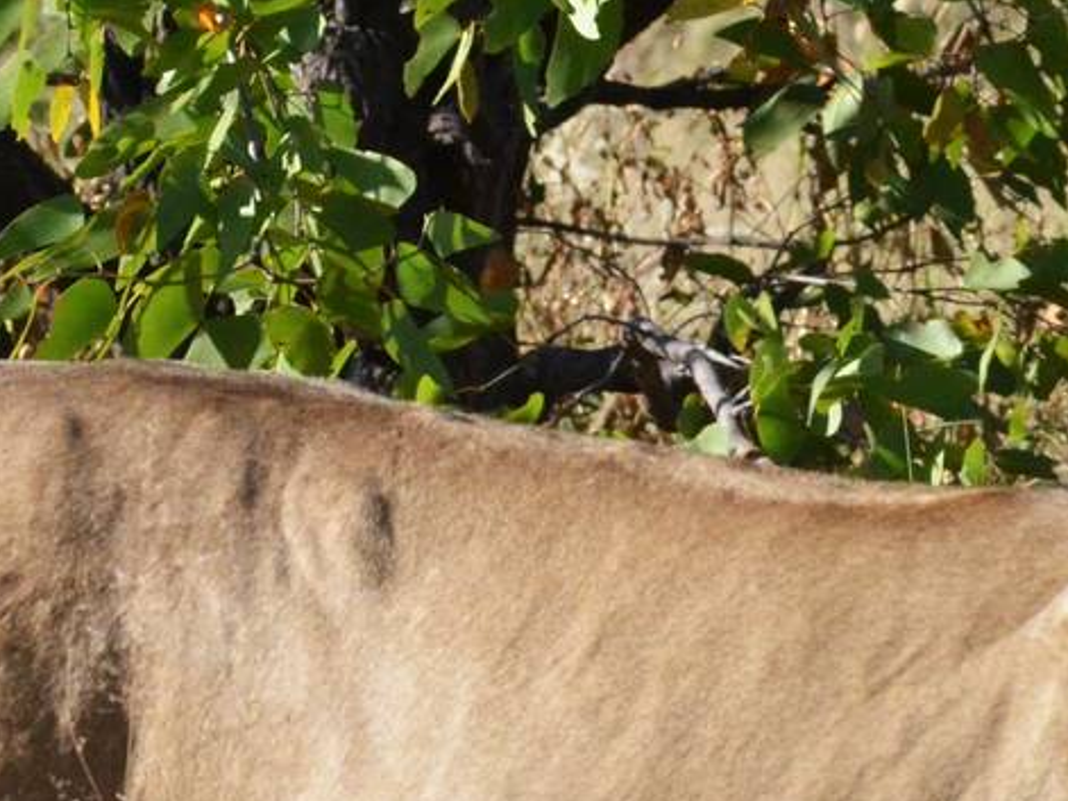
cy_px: 654
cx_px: 1578
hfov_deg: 2.7
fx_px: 22609
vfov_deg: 2.0
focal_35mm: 733
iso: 2500
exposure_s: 1/4000
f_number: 8
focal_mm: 150
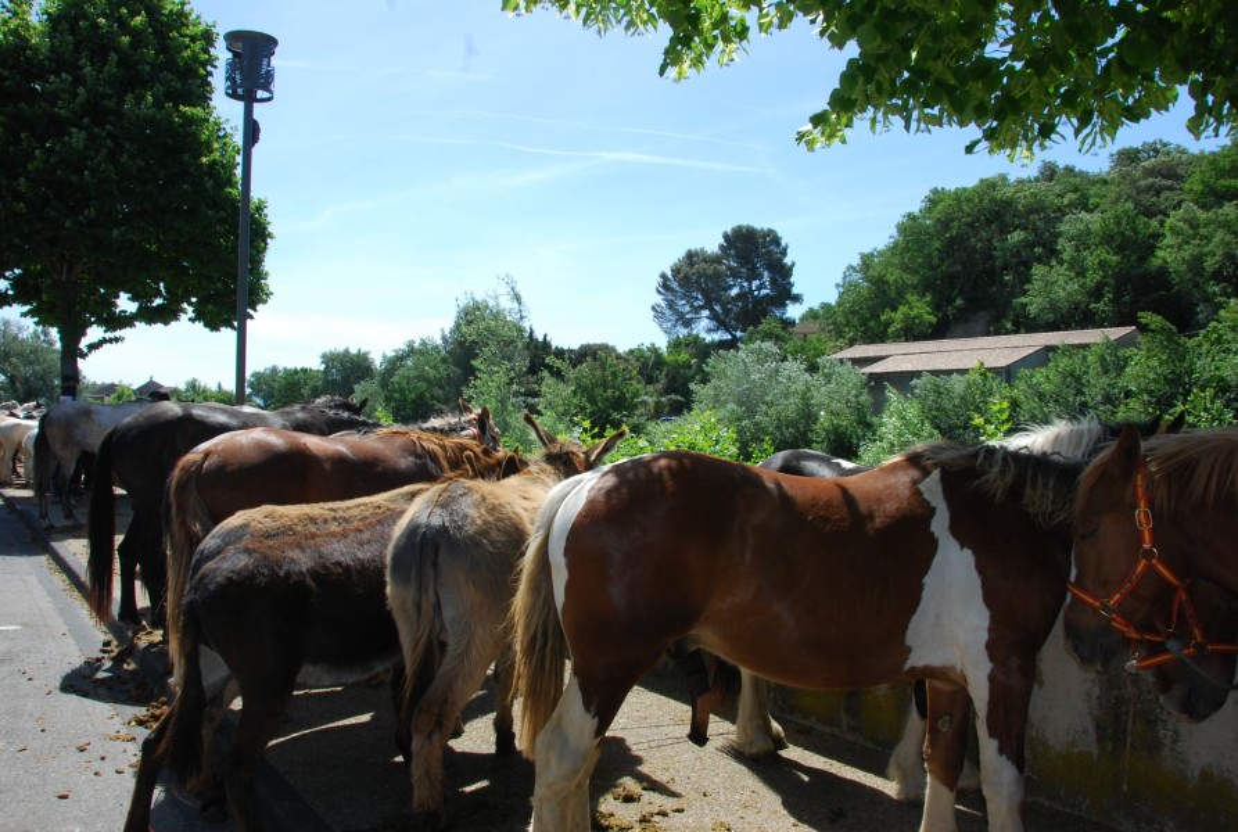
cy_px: 416
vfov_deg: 48.2
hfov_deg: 67.3
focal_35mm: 27
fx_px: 931
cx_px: 619
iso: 400
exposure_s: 1/200
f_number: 14
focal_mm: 18
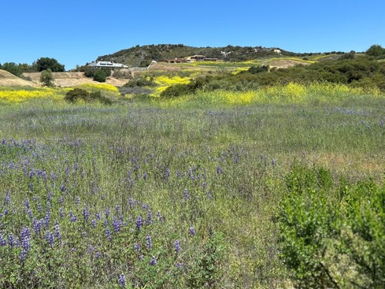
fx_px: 378
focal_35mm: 34
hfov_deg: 53.6
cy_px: 117
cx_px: 157
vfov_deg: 41.6
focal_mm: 5.7
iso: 50
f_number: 1.5
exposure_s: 1/3356
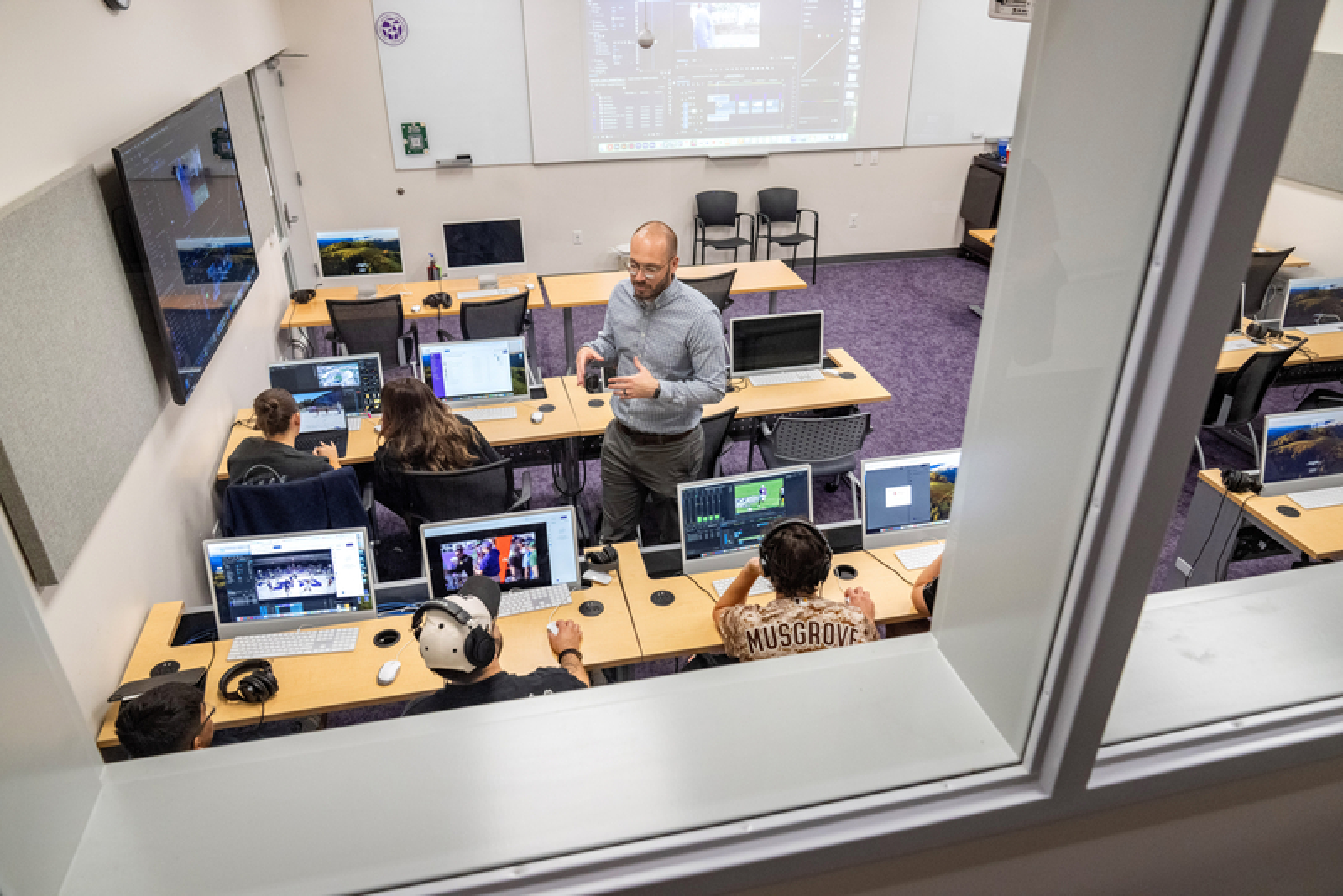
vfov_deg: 53.2
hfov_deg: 73.7
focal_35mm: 24
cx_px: 672
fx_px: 896
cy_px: 448
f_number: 4.5
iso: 3200
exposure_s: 1/160
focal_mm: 24
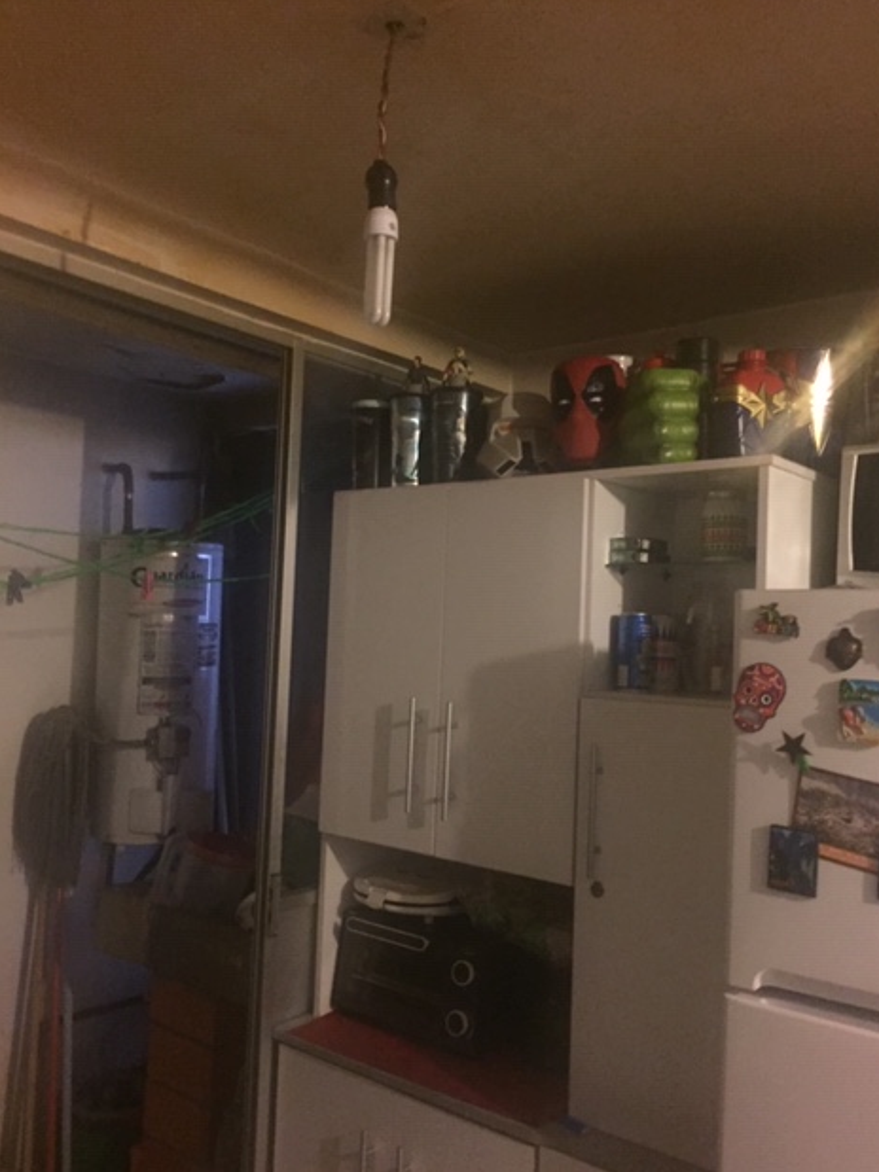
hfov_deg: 46.8
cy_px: 600
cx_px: 451
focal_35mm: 30
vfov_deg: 60.0
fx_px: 1016
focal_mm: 4.15
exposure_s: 1/15
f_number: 2.2
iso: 500
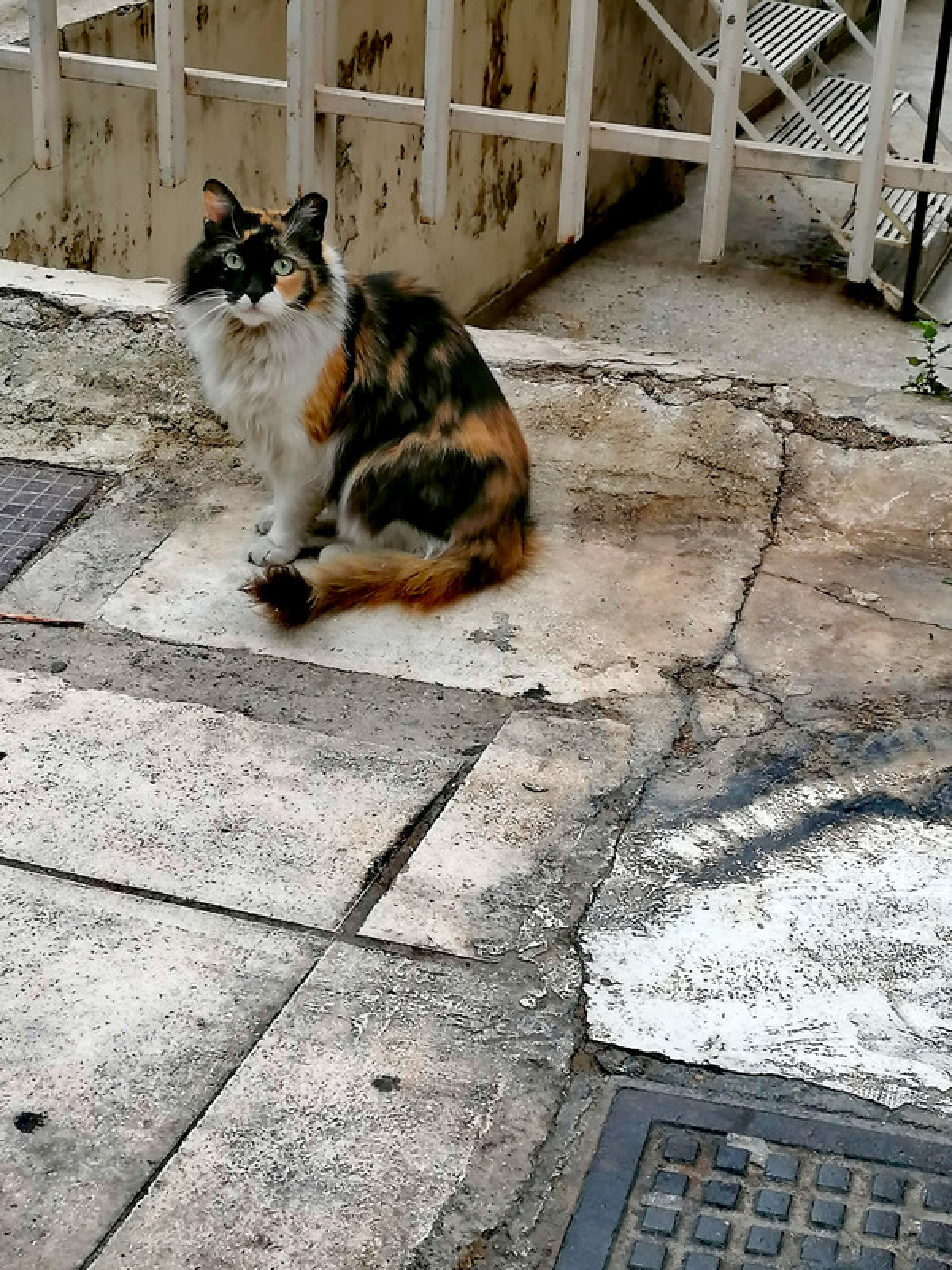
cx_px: 476
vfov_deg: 33.2
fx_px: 2127
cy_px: 635
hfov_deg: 25.2
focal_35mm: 58
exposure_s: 1/136
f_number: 1.8
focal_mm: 4.75
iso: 50
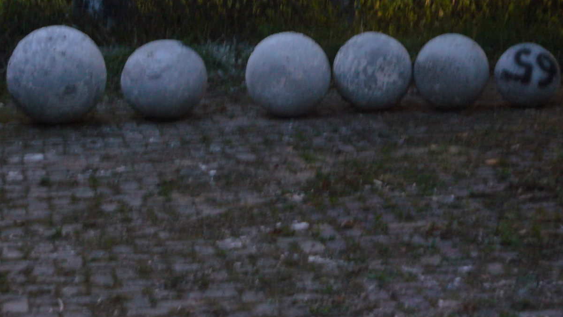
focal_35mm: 129
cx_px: 282
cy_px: 127
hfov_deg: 16.6
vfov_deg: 9.4
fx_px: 1926
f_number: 3.7
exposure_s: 1/8
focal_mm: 19.4
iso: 200
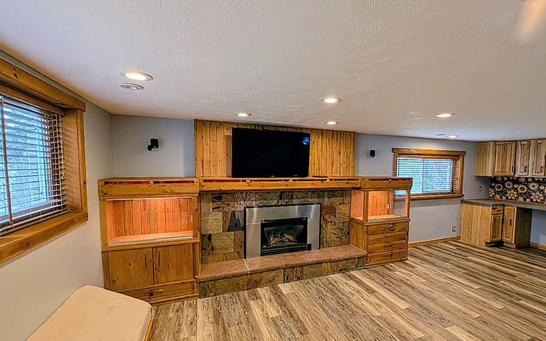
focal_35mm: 15
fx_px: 223
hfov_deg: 101.2
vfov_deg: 74.7
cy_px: 183
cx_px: 299
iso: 49
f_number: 1.95
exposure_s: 1/30
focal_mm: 2.23
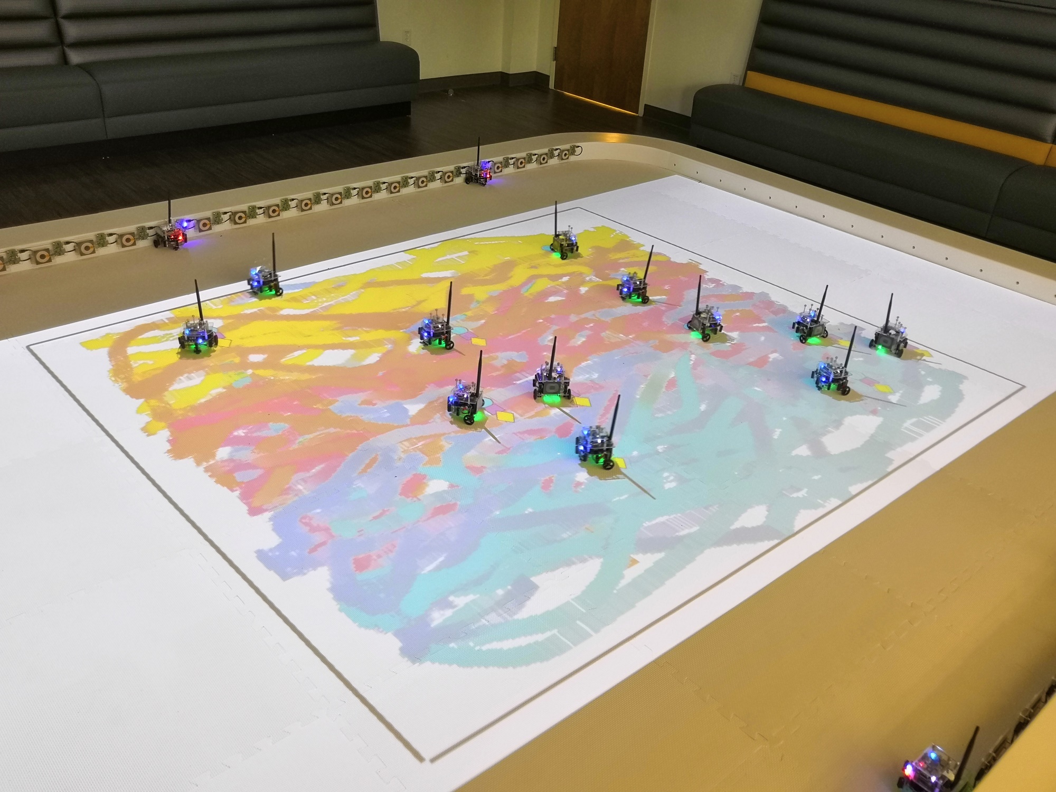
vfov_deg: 46.8
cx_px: 528
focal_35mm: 30
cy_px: 396
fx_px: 915
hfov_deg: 60.0
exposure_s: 1/40
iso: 400
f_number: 1.8
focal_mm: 3.95
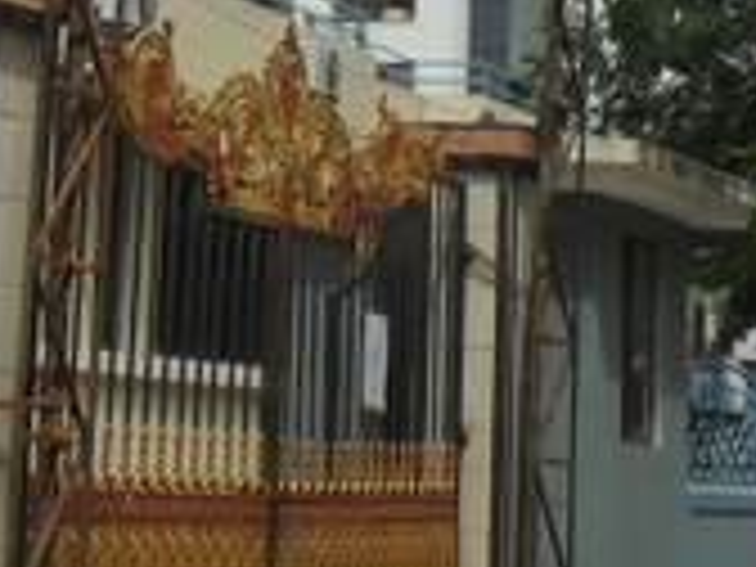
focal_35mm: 125
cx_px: 126
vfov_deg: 11.0
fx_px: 2730
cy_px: -493
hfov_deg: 15.6
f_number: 8.9
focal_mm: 4.9
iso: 100
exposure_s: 1/180
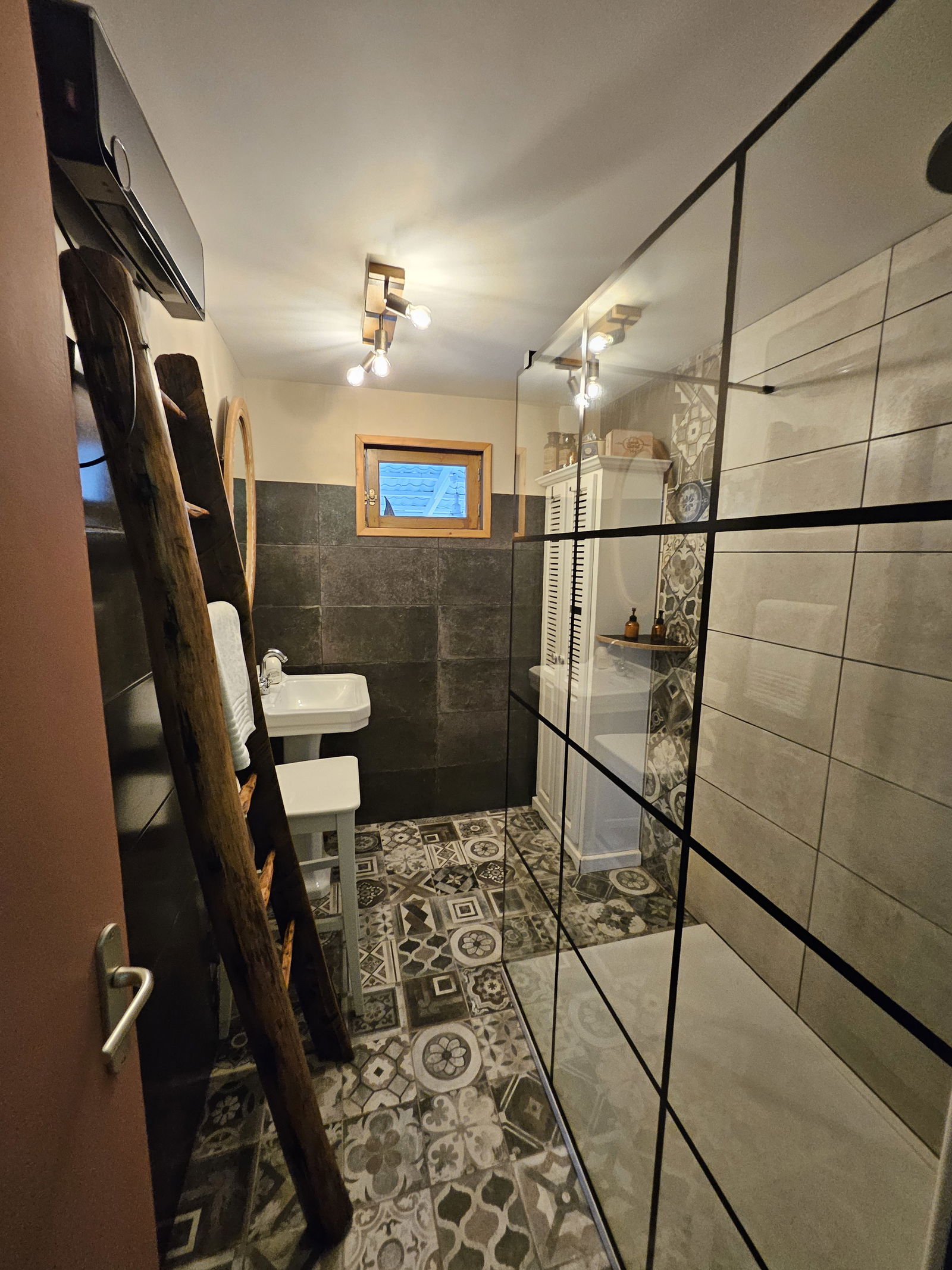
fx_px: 477
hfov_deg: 89.9
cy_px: 635
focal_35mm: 13
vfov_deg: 106.2
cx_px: 476
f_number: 2.2
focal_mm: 1.7
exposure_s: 1/50
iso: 320
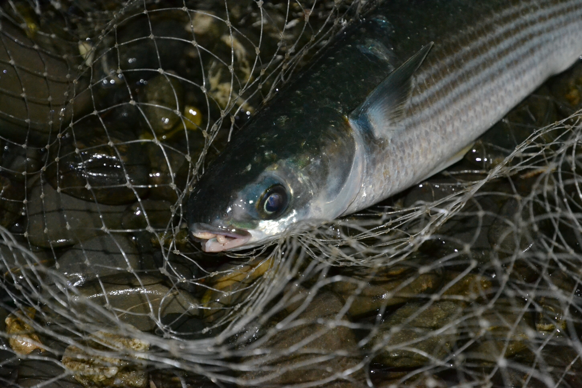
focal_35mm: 117
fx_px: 1891
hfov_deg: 17.5
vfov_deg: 11.7
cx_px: 291
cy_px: 194
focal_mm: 78
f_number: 5.6
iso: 3200
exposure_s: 1/60
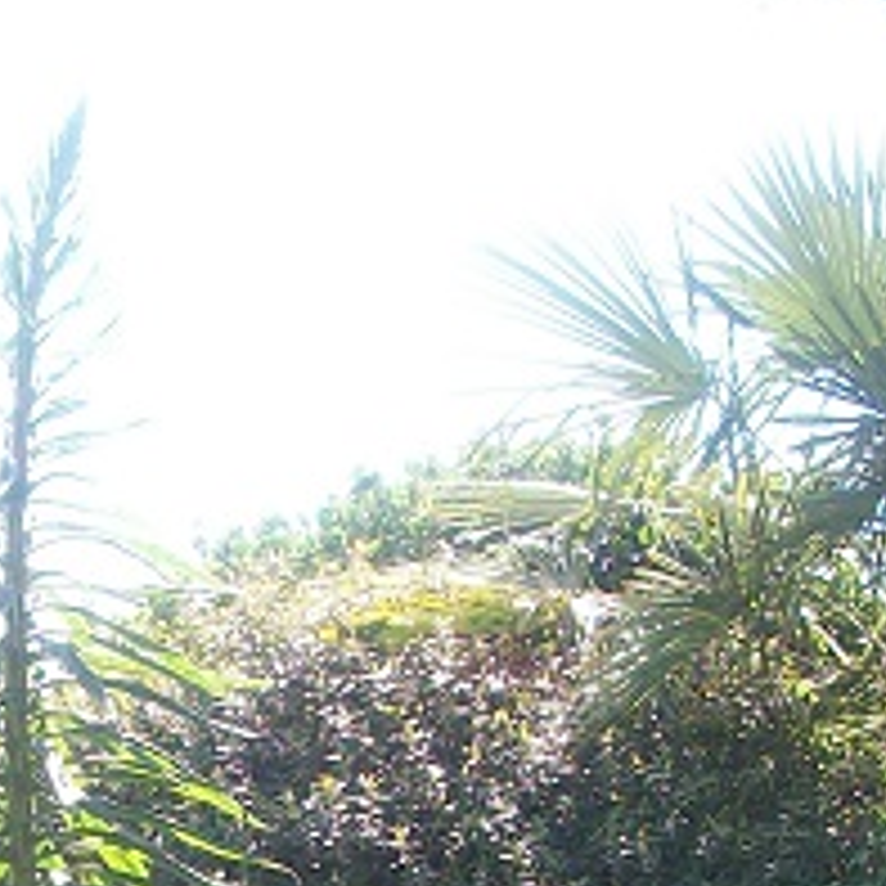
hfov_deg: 15.0
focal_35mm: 115
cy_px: 1205
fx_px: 3330
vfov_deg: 14.4
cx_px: 83
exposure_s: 1/250
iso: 80
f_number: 3.1
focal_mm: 6.3
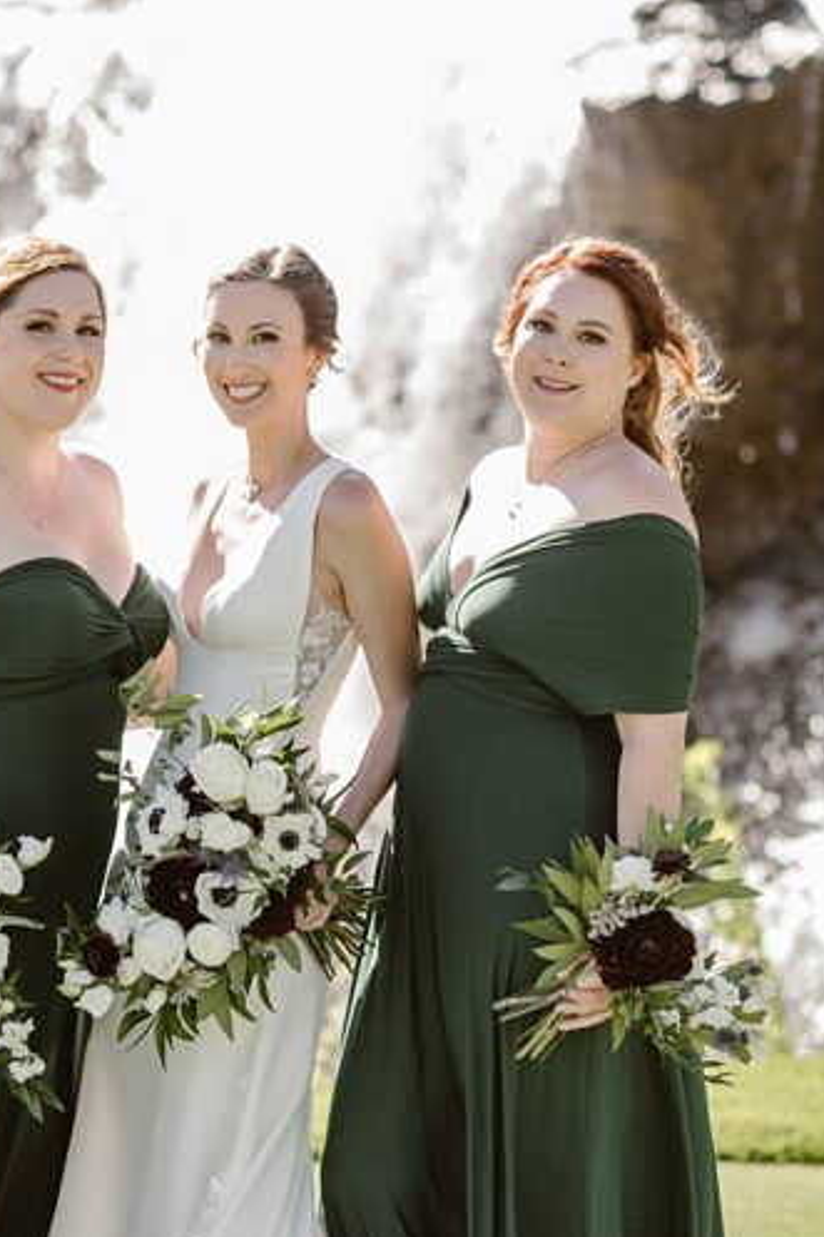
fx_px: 6012
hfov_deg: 7.8
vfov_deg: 11.7
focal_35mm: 175
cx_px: 179
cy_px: 595
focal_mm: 85
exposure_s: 1/1000
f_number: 2.2
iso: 200
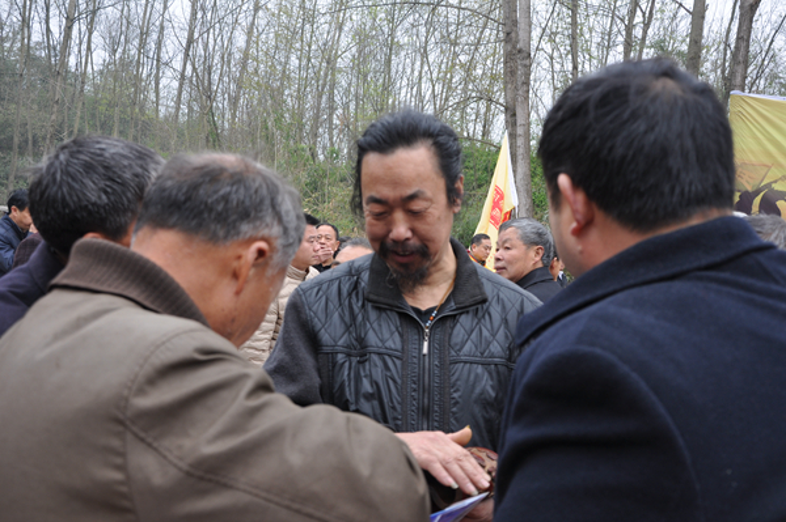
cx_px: 393
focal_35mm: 42
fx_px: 916
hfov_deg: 46.4
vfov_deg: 31.8
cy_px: 261
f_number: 5.6
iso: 200
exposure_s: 1/125
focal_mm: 28
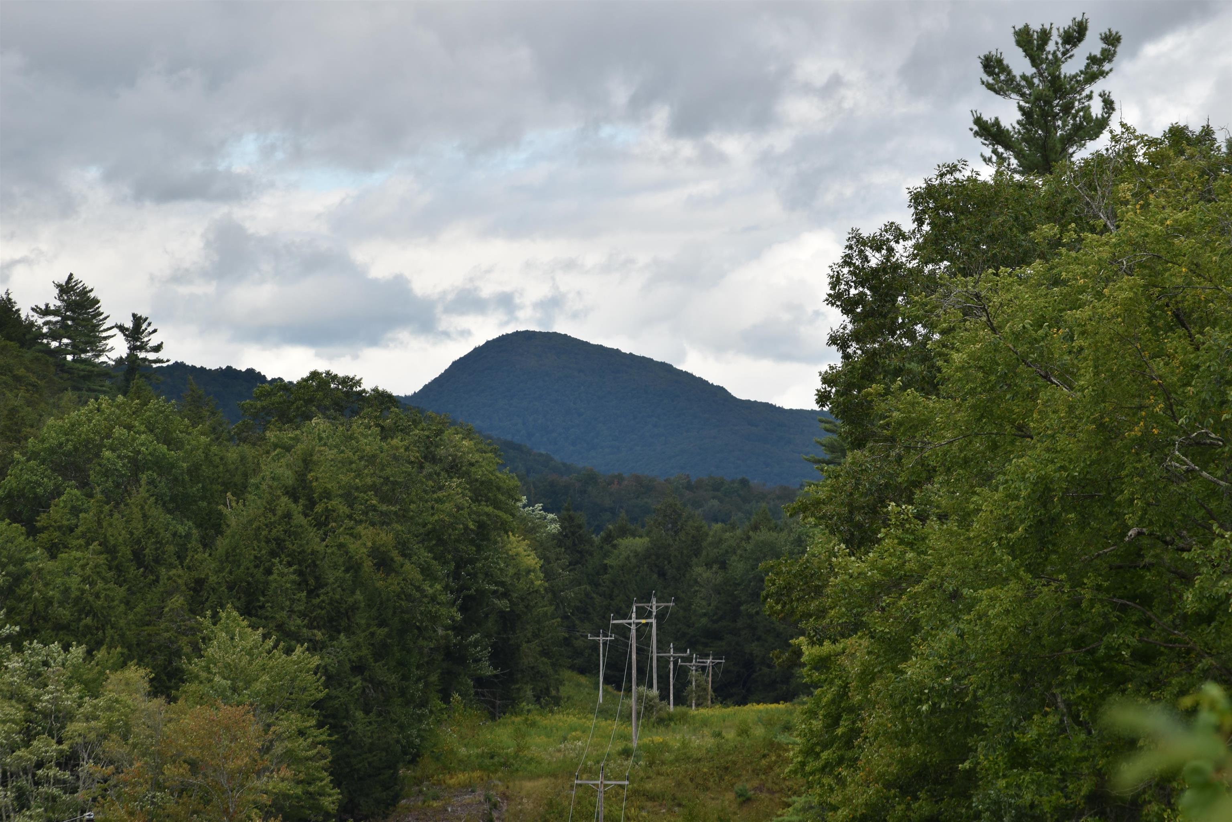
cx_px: 616
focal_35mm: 270
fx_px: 9241
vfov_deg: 5.1
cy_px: 411
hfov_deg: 7.6
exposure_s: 1/200
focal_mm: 180
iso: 100
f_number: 10
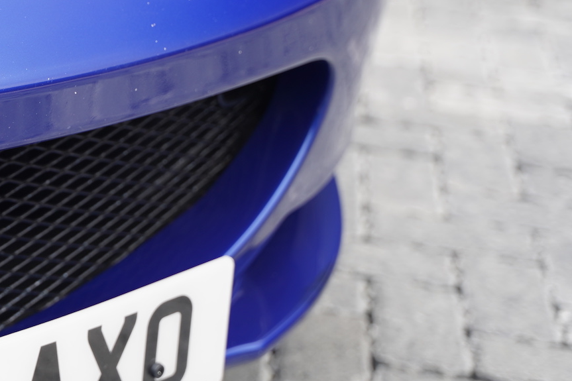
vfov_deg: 14.1
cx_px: -80
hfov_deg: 20.0
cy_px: 179
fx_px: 1539
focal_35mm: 97
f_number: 2.8
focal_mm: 41.8
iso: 100
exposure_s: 1/50
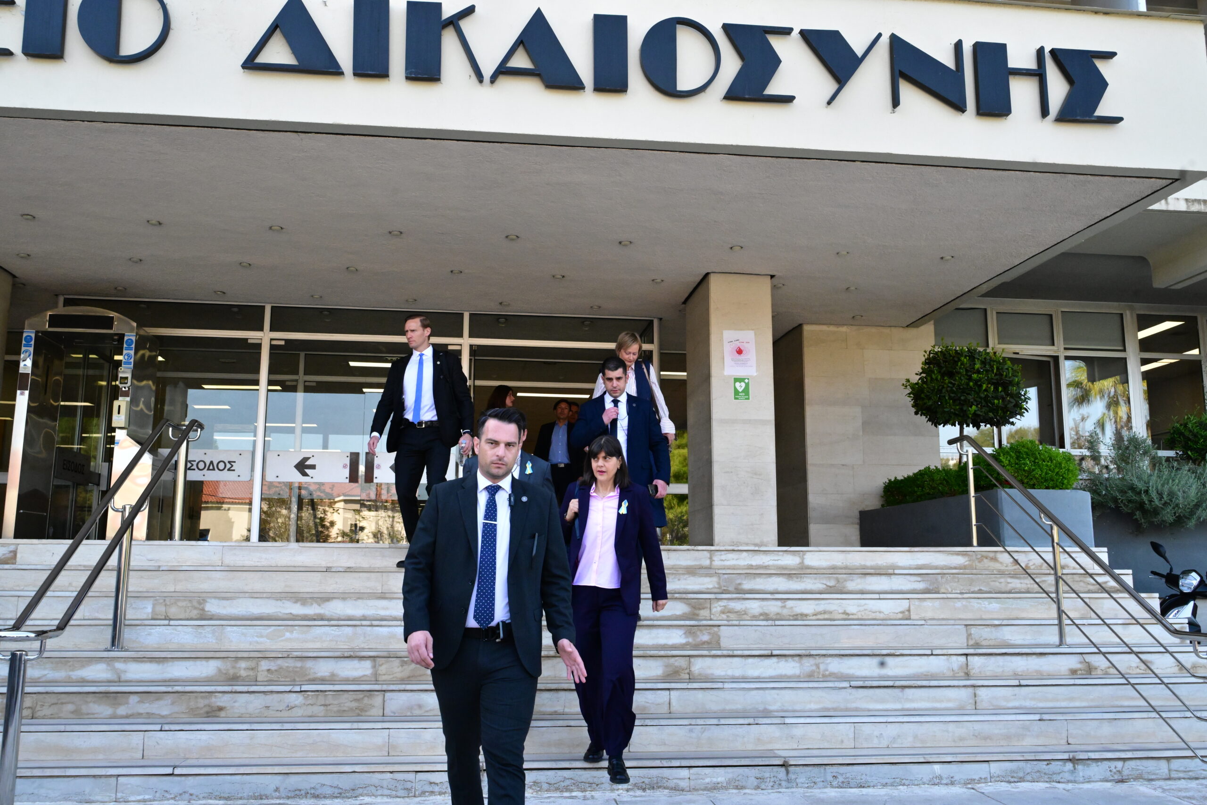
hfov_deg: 58.7
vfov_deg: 41.1
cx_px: 604
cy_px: 402
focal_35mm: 32
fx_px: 1073
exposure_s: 1/800
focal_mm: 32
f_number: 10
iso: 5000
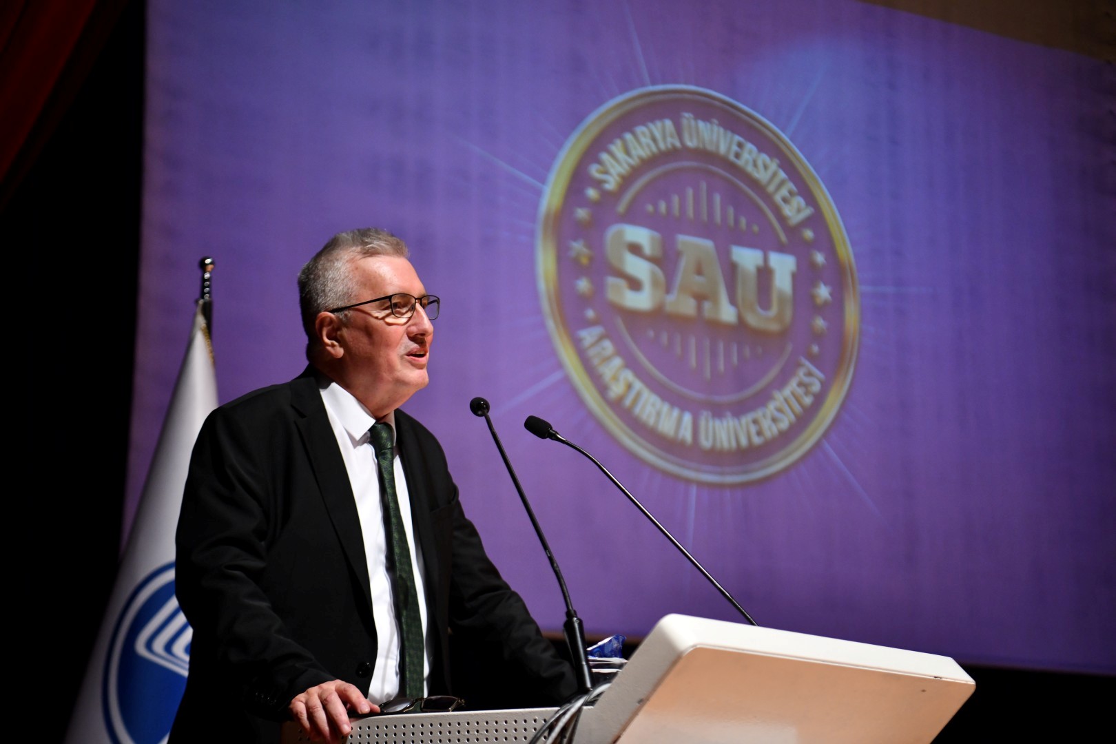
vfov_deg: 19.5
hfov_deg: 28.8
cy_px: 372
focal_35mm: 70
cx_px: 558
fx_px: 2170
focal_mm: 70
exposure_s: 1/125
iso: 1250
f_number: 2.8
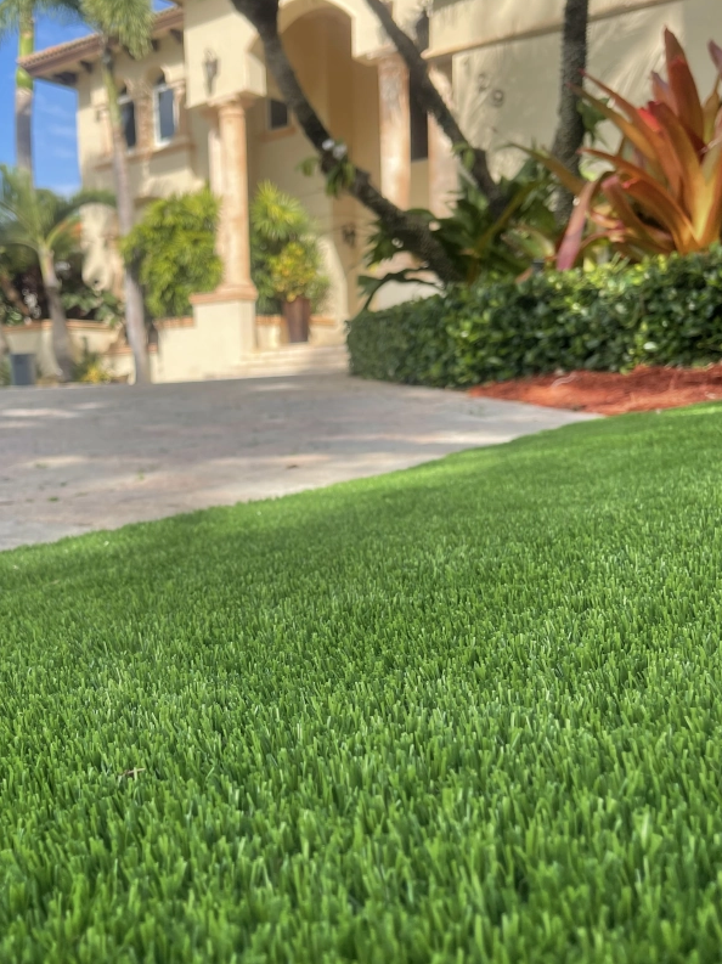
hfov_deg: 40.2
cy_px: 504
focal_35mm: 35
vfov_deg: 52.6
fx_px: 974
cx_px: 250
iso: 32
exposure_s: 1/1164
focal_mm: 5.1
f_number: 1.6
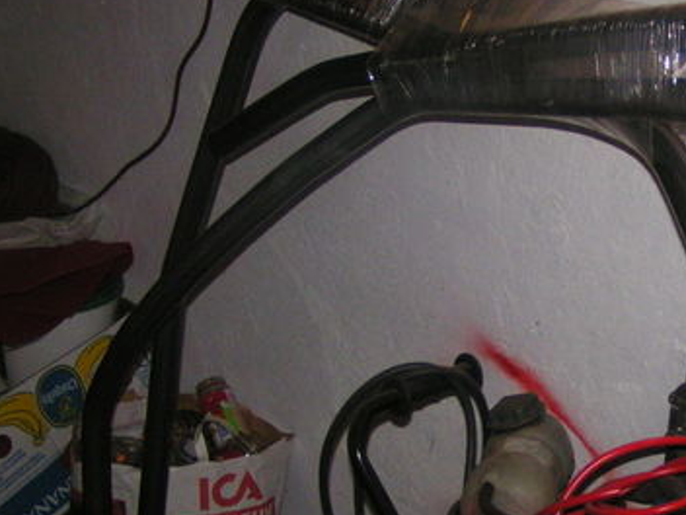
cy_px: 316
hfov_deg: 27.2
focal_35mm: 69
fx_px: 1367
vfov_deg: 21.3
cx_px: 616
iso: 200
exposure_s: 1/40
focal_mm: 5.8
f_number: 2.8
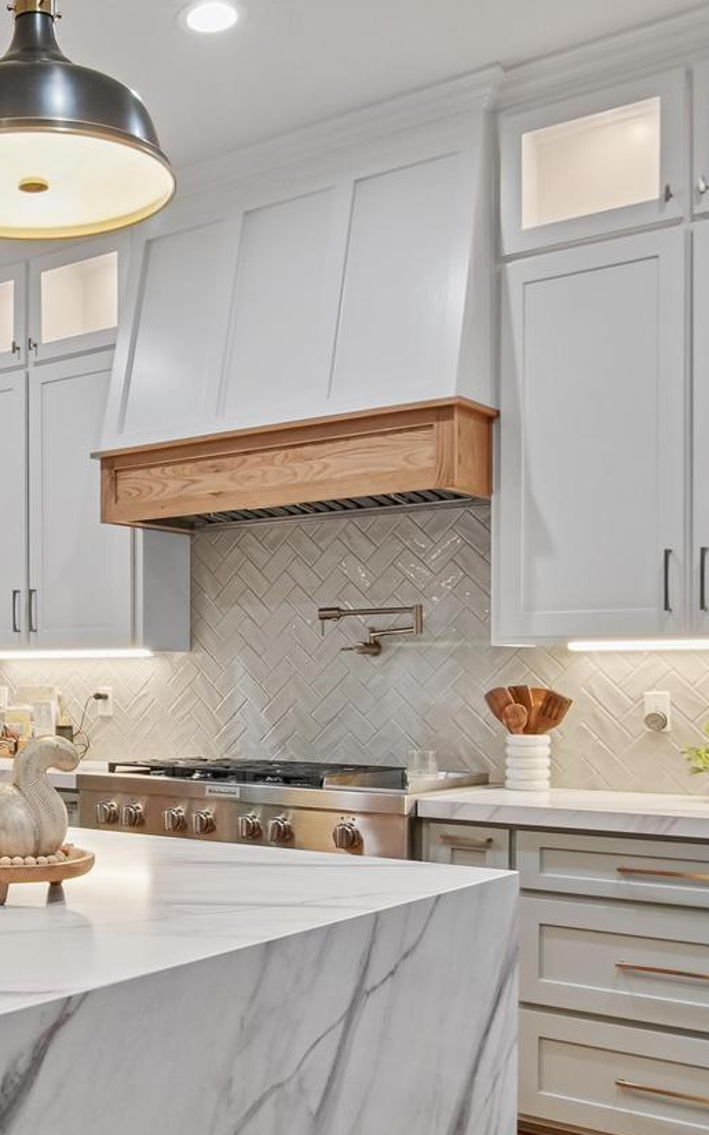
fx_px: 1175
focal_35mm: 38
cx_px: 40
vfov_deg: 51.3
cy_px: 669
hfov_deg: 31.6
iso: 250
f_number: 9
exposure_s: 1/4
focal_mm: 10
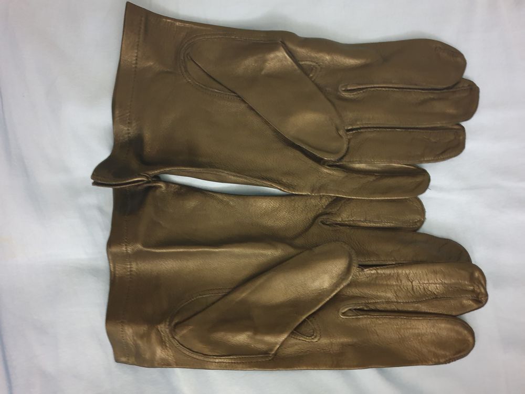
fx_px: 394
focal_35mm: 26
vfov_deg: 53.1
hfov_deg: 67.3
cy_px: 197
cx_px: 262
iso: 500
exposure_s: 1/10
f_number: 1.5
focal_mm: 4.3
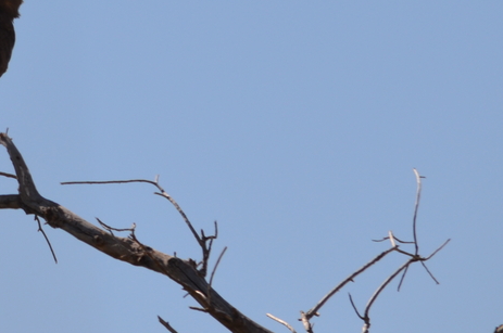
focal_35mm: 1244
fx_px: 17351
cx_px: -84
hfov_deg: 1.7
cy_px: -63
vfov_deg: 1.1
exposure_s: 1/1000
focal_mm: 300
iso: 200
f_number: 8
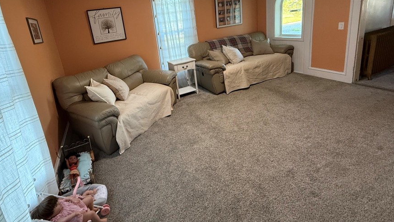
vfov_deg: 59.0
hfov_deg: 92.1
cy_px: 67
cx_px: 170
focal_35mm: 18
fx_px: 188
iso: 320
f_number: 2.2
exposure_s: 1/65
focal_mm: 2.22
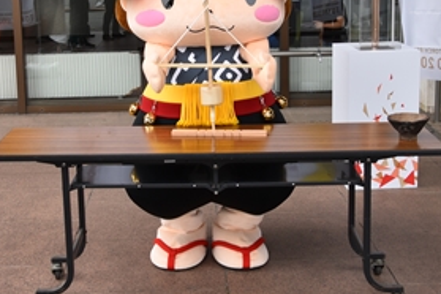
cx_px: 183
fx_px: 758
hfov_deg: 32.4
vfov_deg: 21.7
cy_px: 66
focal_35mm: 62
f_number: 9
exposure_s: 1/200
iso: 400
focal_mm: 23
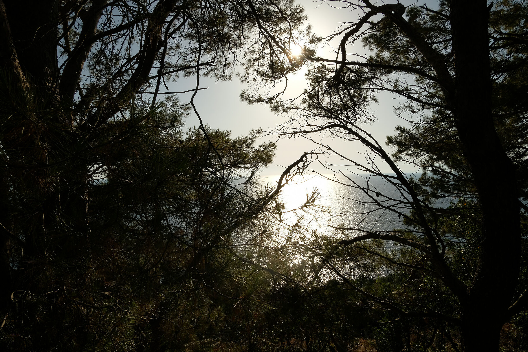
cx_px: 264
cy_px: 176
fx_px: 337
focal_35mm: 23
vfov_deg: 55.1
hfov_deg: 76.1
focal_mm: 15
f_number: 13
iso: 200
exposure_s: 1/500
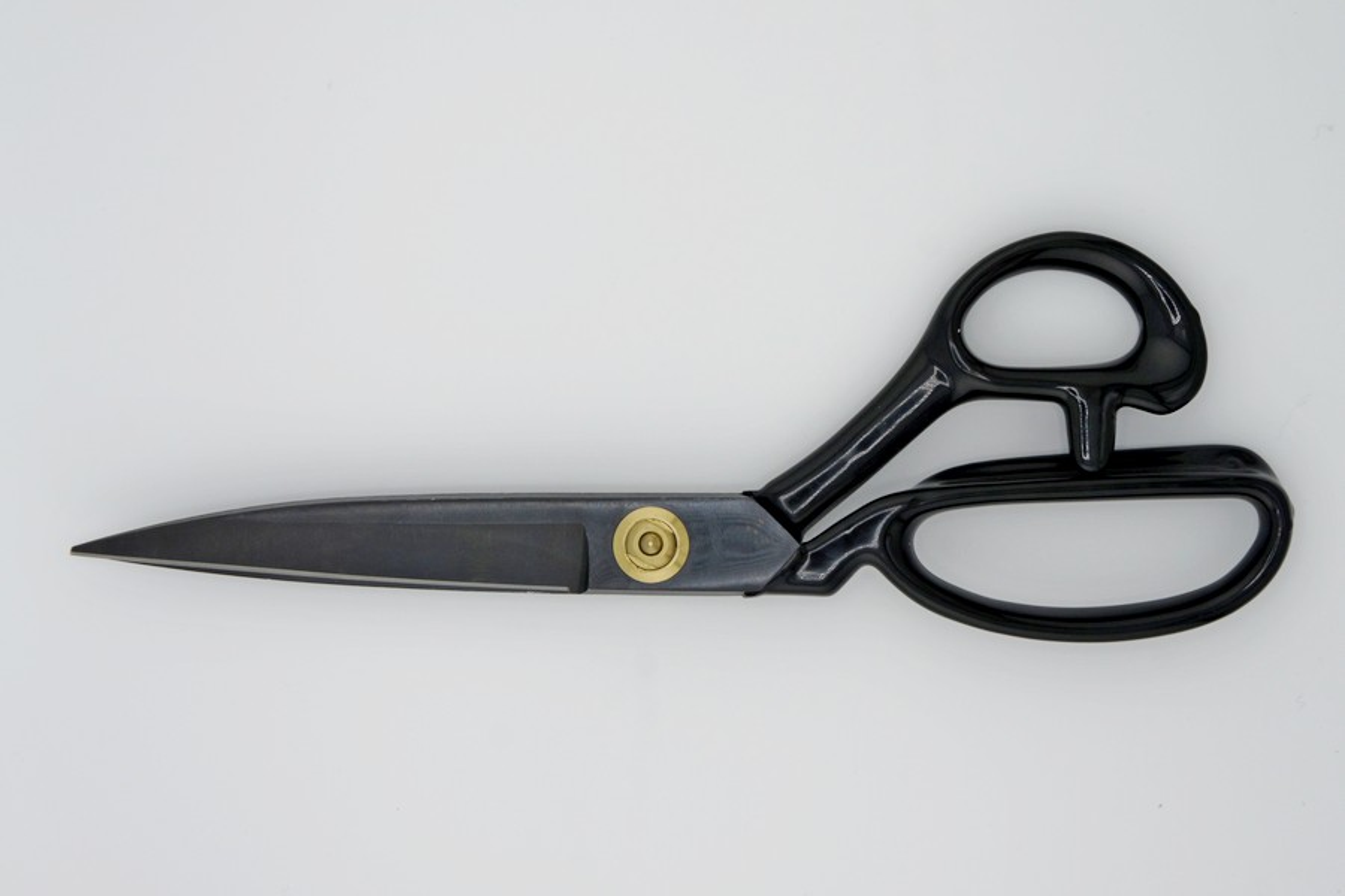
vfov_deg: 21.6
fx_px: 2354
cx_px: 672
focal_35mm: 63
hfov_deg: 31.9
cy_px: 448
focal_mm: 42
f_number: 8
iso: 200
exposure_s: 1/500
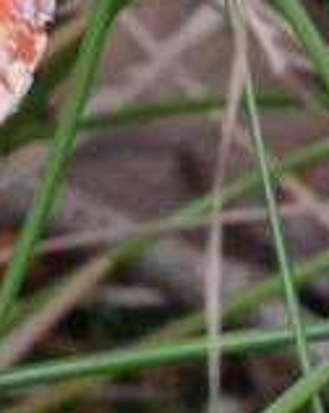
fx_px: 6378
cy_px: 33
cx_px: -593
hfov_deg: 2.9
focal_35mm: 523
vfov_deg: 3.7
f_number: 7.1
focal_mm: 55
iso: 800
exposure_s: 1/40
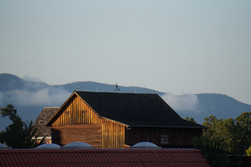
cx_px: 126
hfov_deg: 6.5
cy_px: 84
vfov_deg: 4.4
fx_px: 2194
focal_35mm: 315
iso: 640
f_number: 6.3
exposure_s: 1/2000
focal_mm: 210
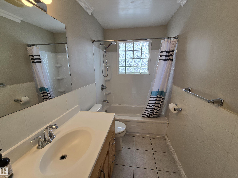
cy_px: 89
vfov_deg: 89.9
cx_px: 119
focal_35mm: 13
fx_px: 89
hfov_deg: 106.2
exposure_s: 1/138
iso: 50
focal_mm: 2.2
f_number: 2.2
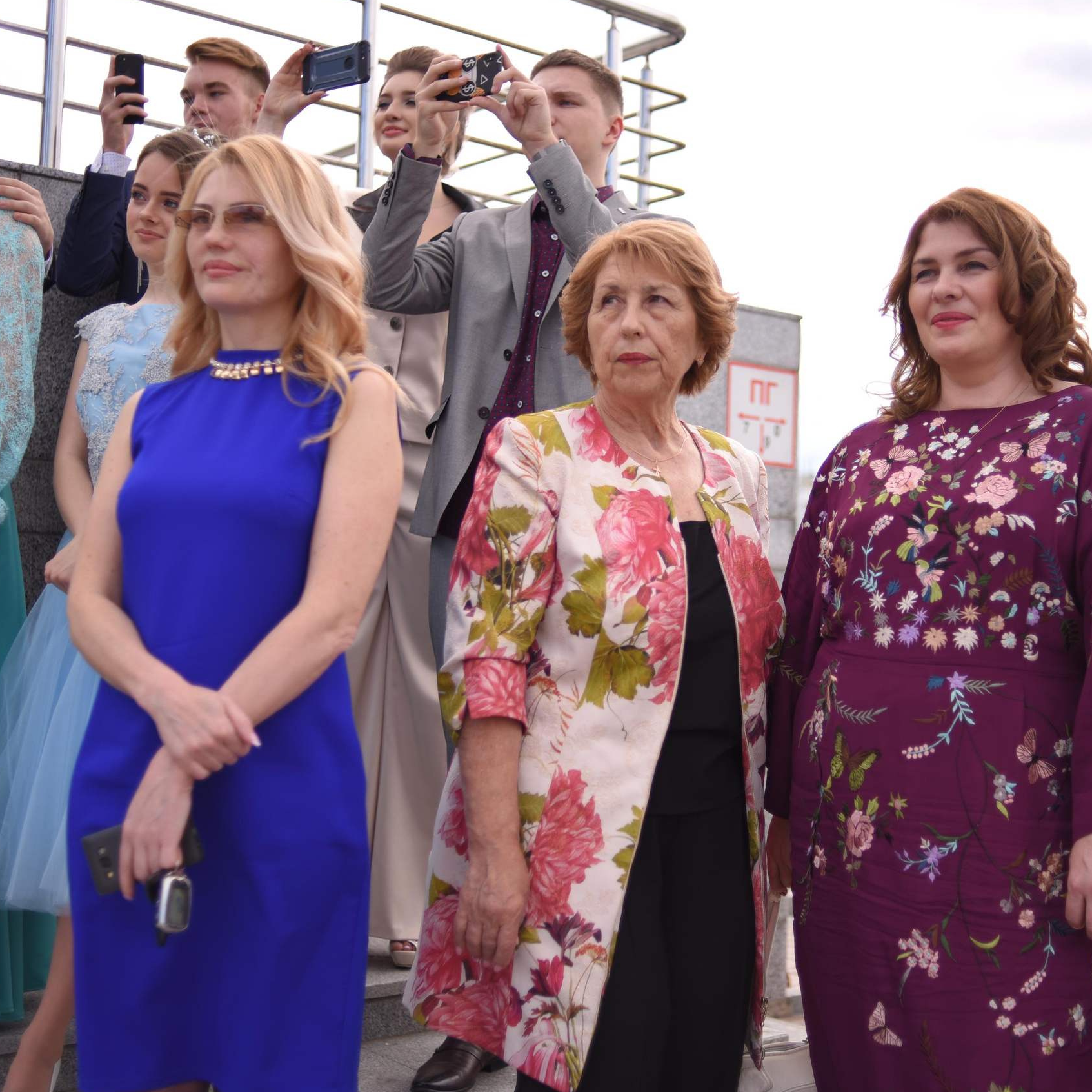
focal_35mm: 45
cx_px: 641
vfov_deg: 37.6
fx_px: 1606
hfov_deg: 37.4
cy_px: 544
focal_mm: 35
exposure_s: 1/800
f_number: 2
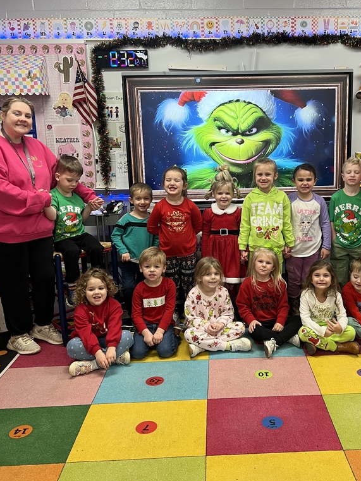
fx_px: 487
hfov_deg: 40.3
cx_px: 238
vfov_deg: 52.5
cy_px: 216
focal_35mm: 35
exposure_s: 1/60
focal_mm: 5.7
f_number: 1.5
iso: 80
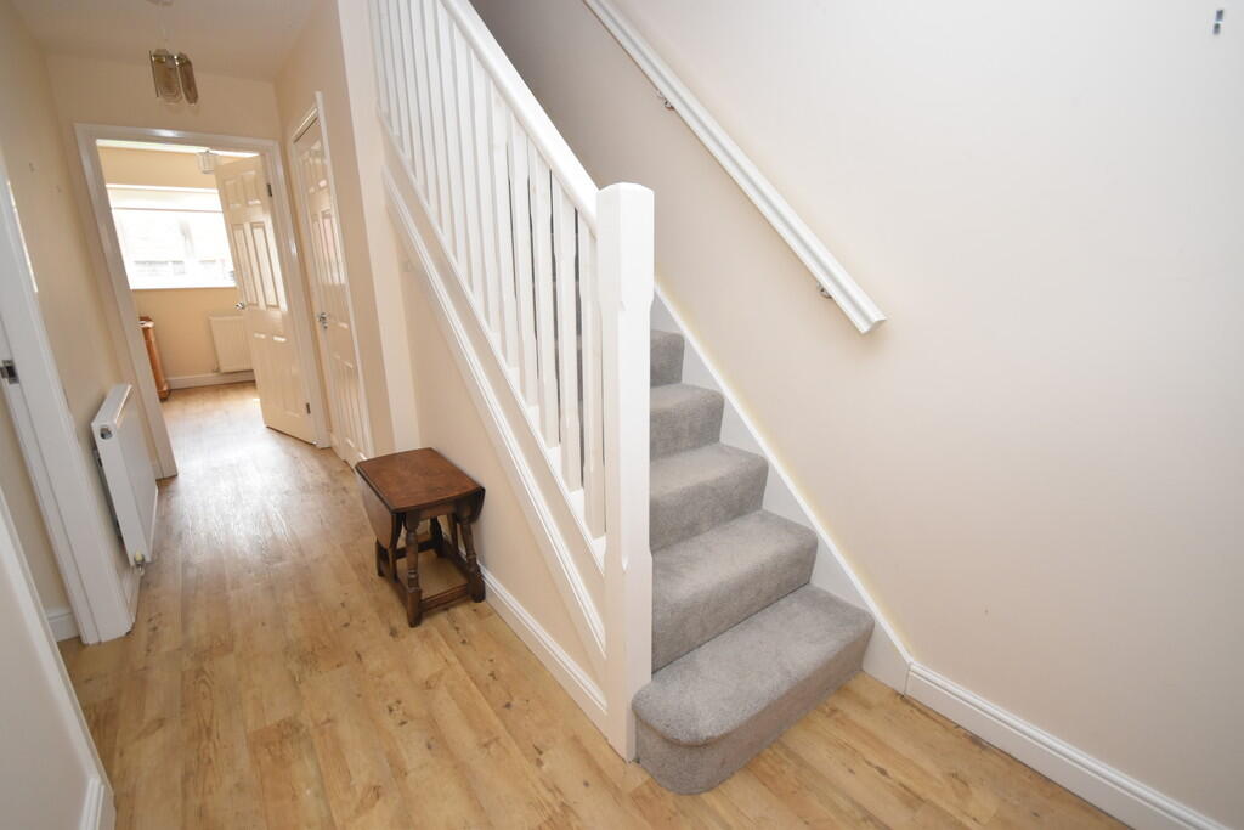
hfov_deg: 100.4
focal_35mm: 15
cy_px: 415
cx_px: 622
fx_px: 518
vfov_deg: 77.3
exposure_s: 1/160
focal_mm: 10
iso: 800
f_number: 4.5
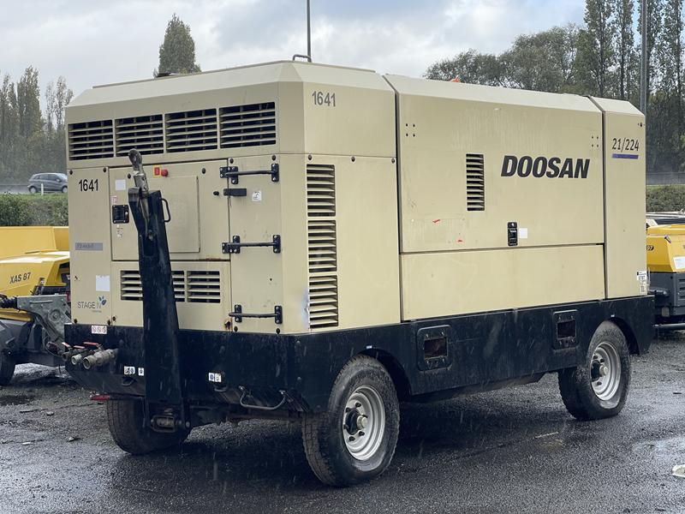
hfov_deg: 30.3
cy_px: 257
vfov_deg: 22.9
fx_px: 1266
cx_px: 342
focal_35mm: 64
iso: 20
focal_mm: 7.5
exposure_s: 1/268
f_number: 2.2
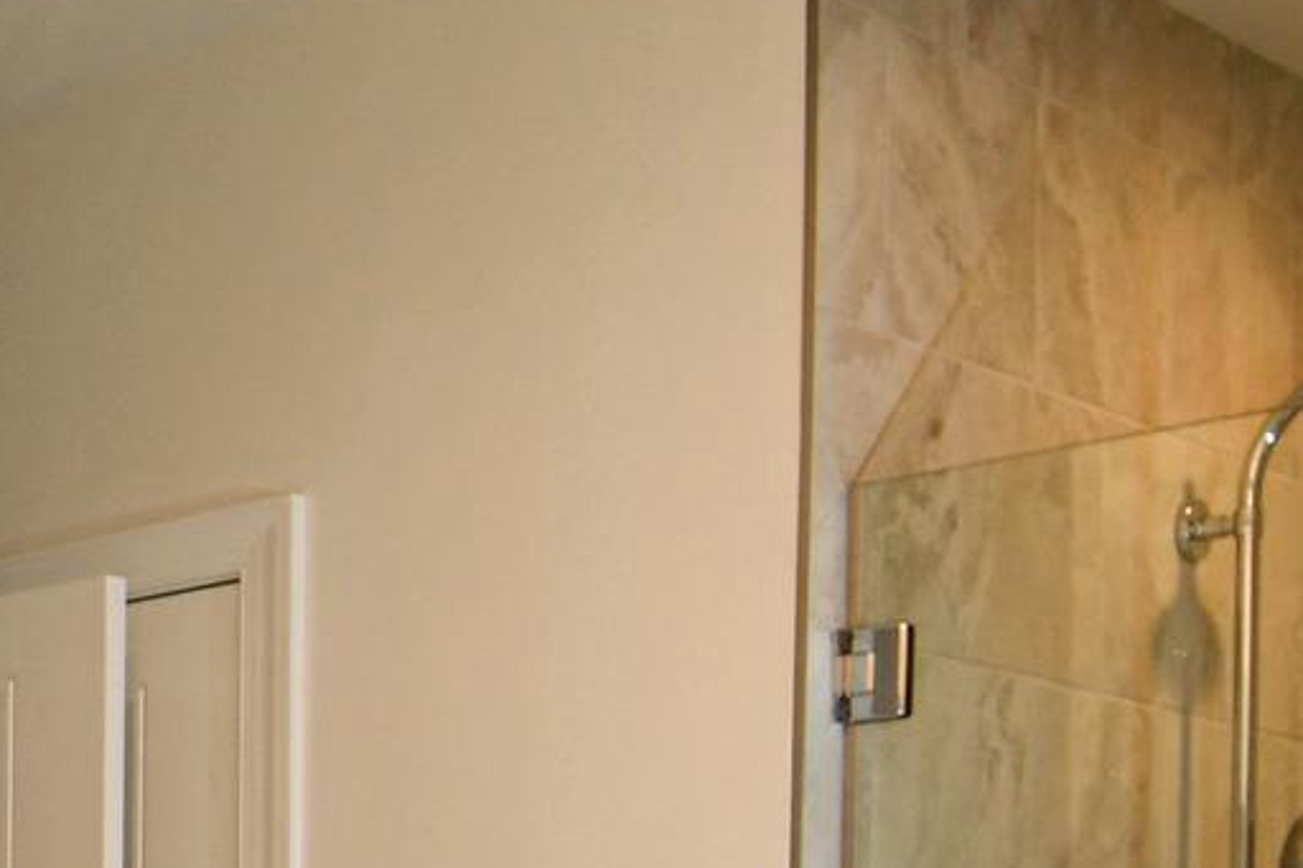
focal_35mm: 72
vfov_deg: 16.8
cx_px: -789
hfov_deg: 21.9
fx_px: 2605
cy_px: 1376
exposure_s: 1/60
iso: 280
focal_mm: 12
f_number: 4
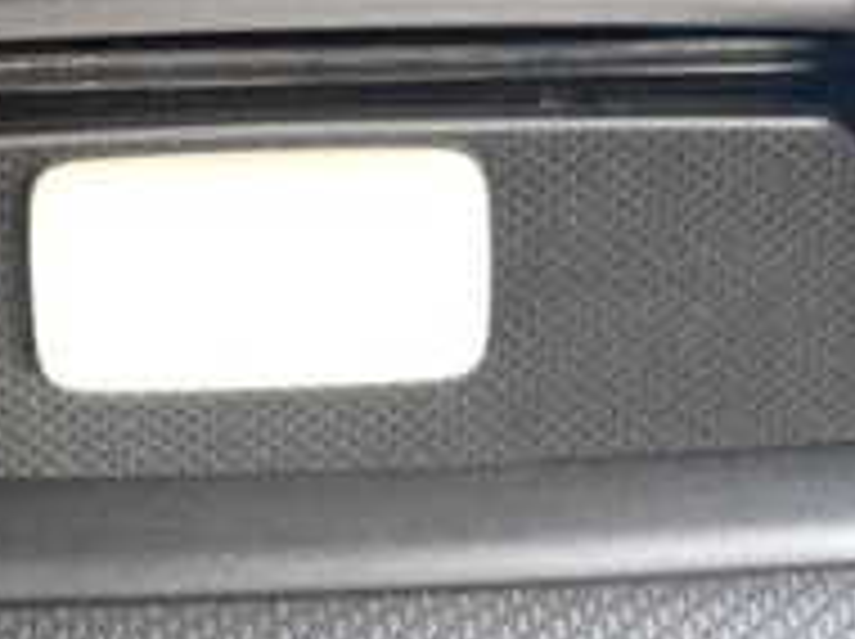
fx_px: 1949
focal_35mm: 79
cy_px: -198
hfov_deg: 24.4
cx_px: 198
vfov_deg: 17.4
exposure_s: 1/125
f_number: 2
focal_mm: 4.5
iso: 3200
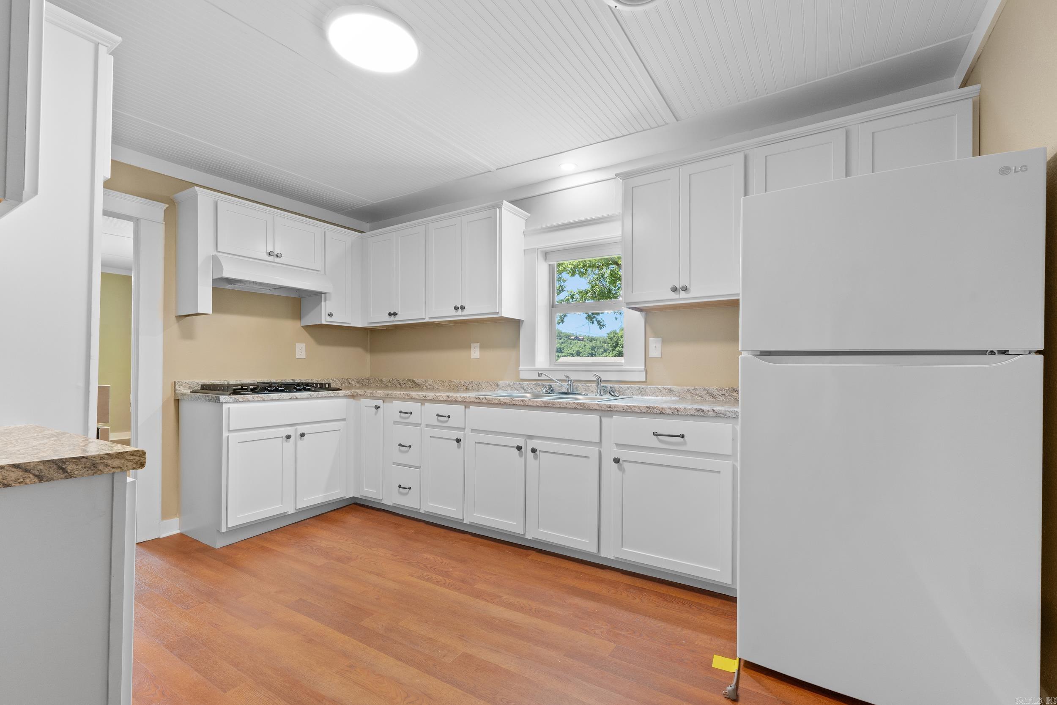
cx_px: 528
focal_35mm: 15
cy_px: 352
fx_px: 440
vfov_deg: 77.3
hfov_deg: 100.4
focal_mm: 10
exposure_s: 1/1.25
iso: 200
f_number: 9
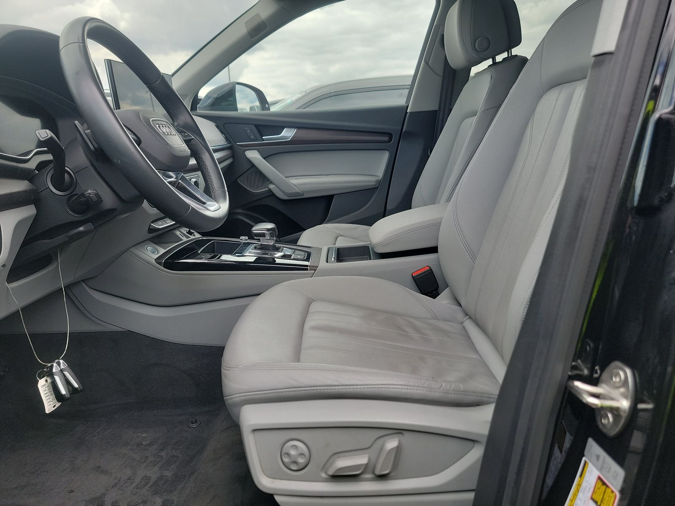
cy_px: 253
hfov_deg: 71.6
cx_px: 338
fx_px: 468
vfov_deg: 56.8
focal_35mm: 24
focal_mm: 6.7
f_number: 1.8
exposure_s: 1/142
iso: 50
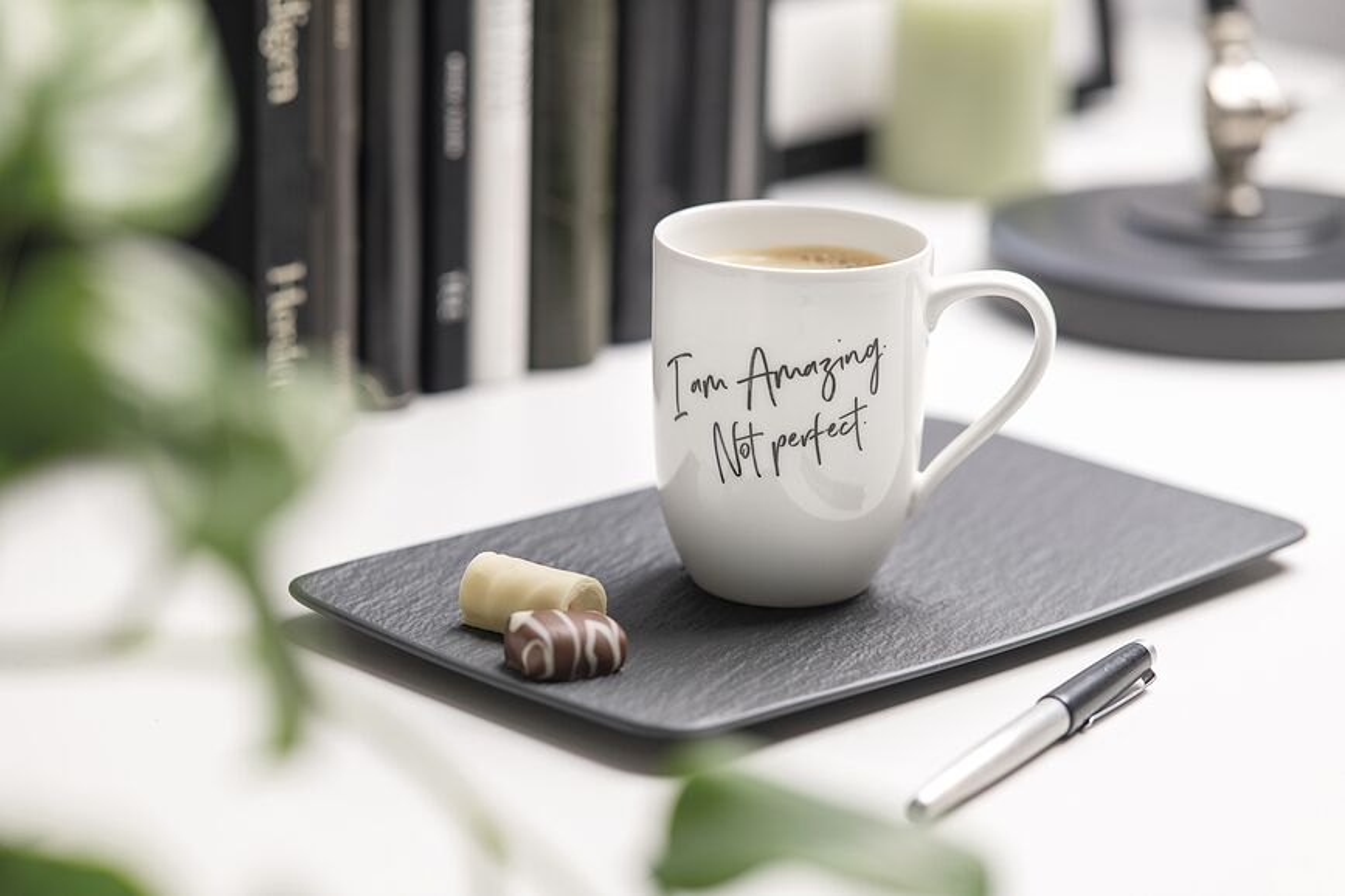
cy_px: 448
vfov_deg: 13.0
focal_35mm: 105
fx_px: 3923
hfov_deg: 19.5
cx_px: 672
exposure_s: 1/160
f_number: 3.2
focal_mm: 105
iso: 320
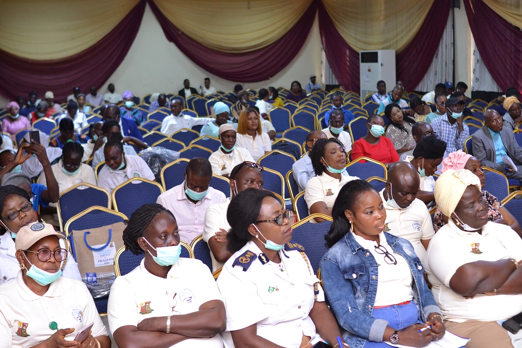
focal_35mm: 52
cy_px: 174
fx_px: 761
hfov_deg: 37.9
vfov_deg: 25.8
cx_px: 261
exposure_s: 1/160
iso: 1600
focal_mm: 35
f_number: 2.2
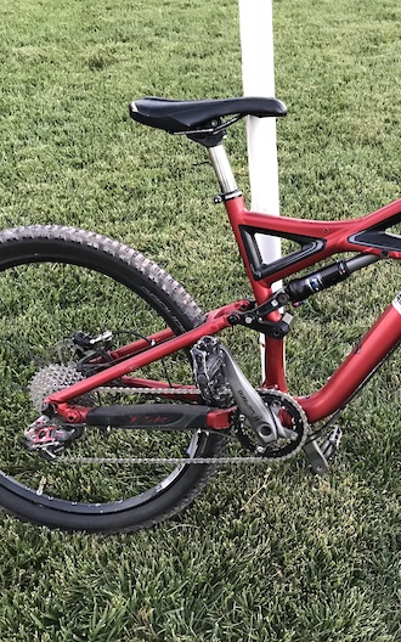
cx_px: 374
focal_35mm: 45
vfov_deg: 44.4
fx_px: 787
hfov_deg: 27.4
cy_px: 327
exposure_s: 1/15
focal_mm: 3.99
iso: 50
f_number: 1.8
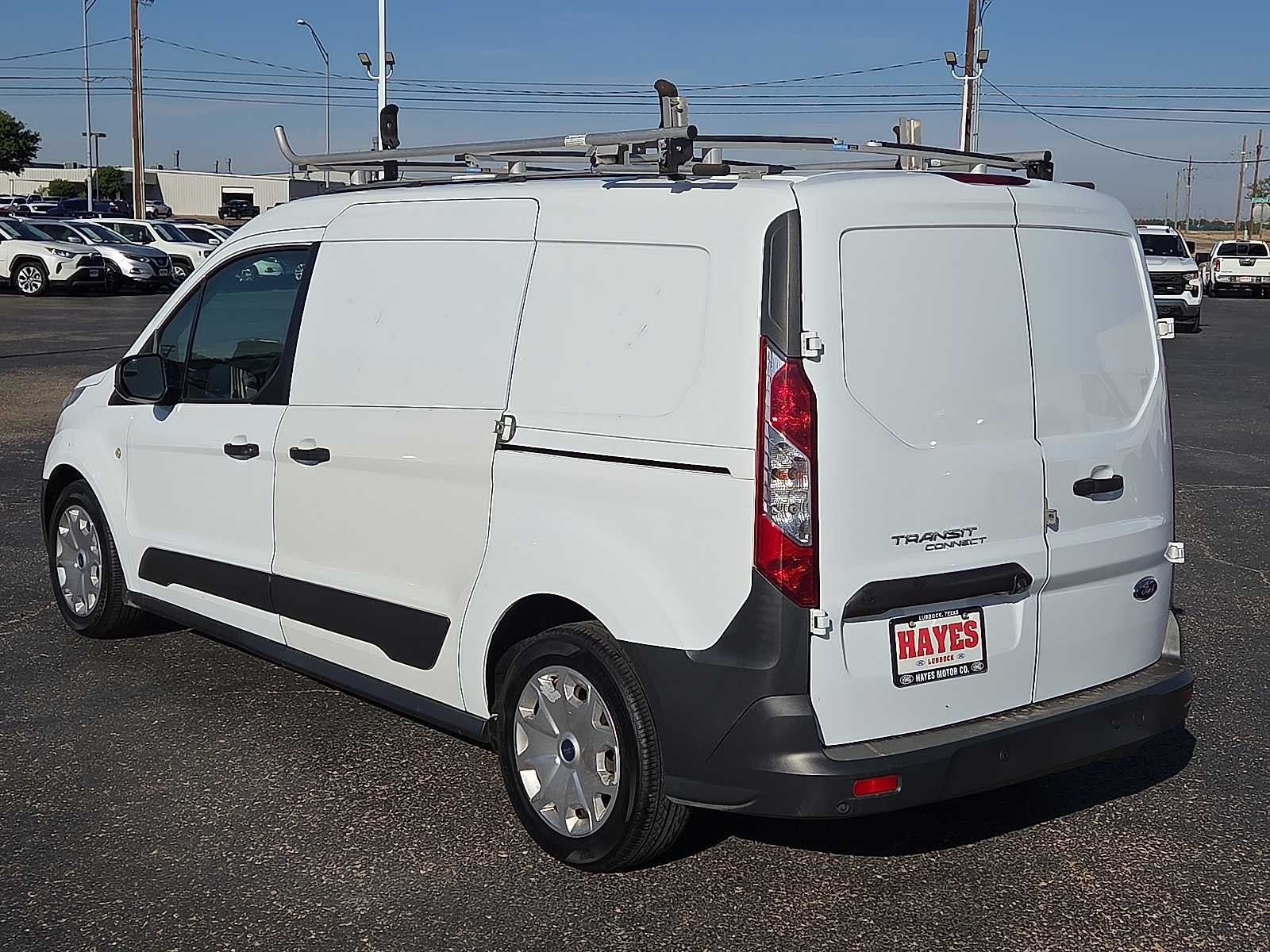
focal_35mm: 45
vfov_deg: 32.2
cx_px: 635
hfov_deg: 42.1
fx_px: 1651
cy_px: 476
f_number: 1.8
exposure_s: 1/10000
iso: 40
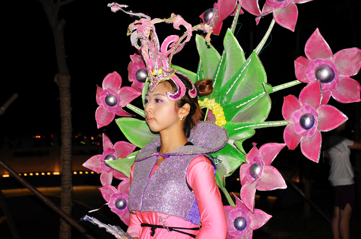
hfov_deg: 28.1
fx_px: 721
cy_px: 120
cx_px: 180
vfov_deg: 18.9
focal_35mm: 72
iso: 200
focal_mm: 48
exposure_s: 1/60
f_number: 4.8
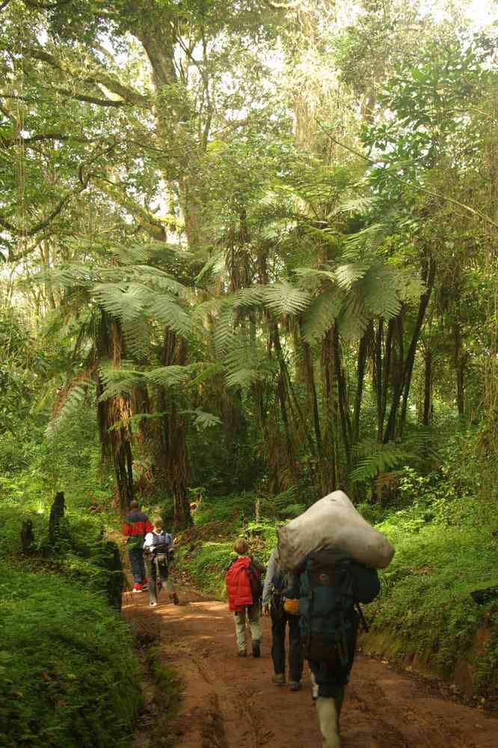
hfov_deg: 23.8
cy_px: 374
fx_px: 1183
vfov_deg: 35.1
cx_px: 249
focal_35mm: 57
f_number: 4.5
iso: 400
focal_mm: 38
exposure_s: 1/45
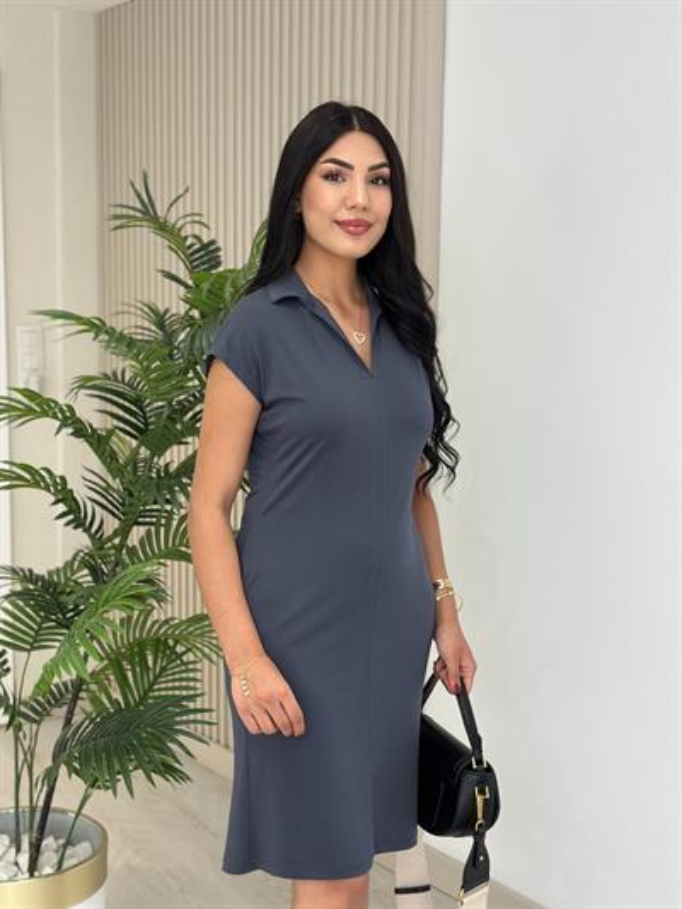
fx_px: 1260
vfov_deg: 39.6
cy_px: 454
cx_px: 341
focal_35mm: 48
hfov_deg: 30.3
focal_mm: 6.86
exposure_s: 1/222
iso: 80
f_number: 1.78
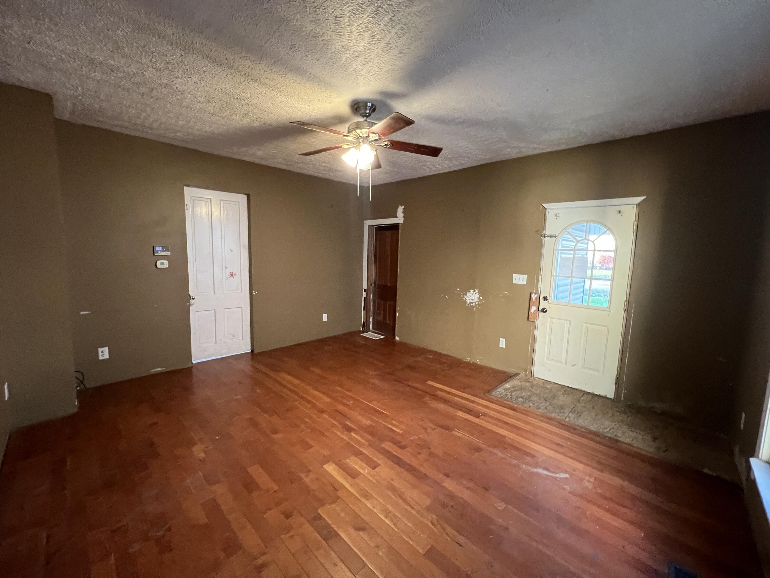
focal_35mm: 13
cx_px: 385
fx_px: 289
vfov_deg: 89.9
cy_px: 289
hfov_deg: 106.2
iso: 640
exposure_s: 1/40
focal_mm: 1.57
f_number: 1.8
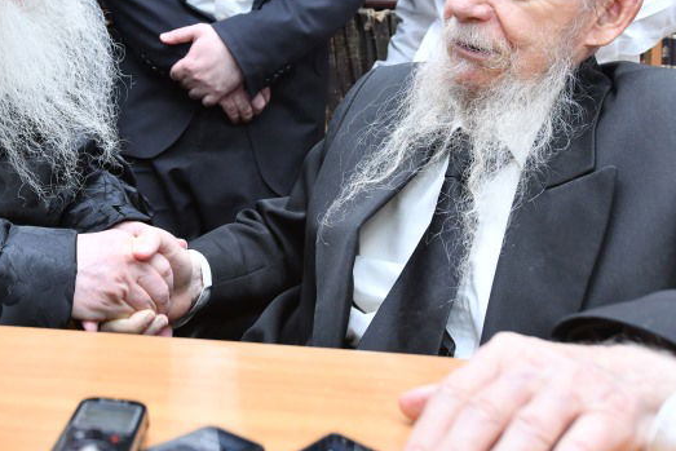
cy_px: 55
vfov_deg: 27.7
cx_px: 180
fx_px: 883
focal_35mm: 47
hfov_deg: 40.9
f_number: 5
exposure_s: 1/125
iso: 1250
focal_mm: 24
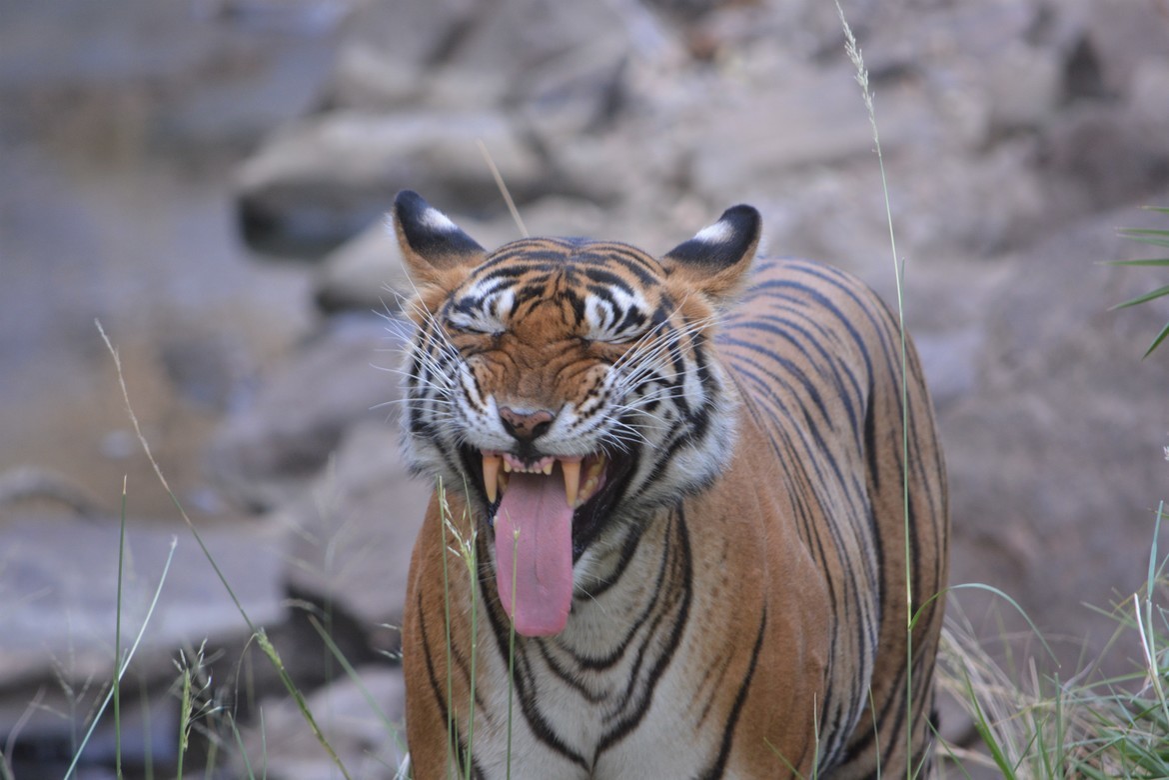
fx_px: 14611
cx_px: 584
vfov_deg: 3.1
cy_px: 390
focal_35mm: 450
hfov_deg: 4.6
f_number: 5.6
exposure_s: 1/160
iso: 800
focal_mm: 300
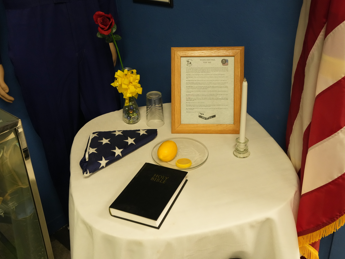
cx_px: 171
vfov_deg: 36.0
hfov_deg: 46.8
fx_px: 399
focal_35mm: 40
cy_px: 124
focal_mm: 35
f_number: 9
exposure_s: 1/40
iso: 3200
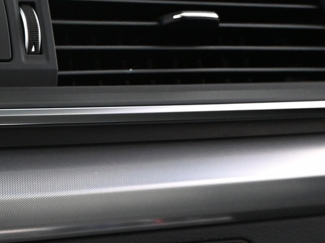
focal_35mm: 94
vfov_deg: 15.2
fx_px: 880
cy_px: 288
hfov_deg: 19.4
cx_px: -89
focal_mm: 21.5
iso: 3200
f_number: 4
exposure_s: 1/30
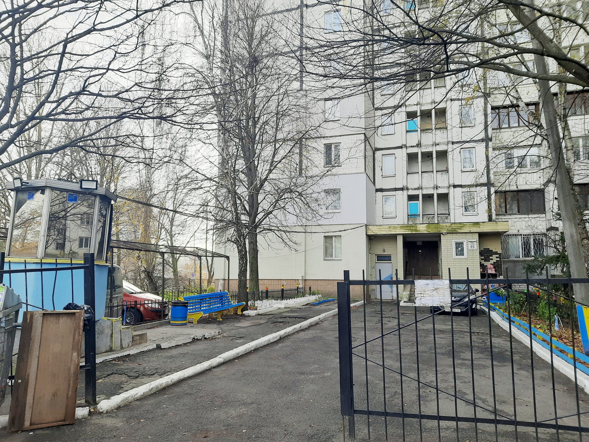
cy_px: 221
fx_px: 425
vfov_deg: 54.9
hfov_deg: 69.4
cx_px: 294
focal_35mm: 25
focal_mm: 4.6
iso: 20
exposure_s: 1/124
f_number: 2
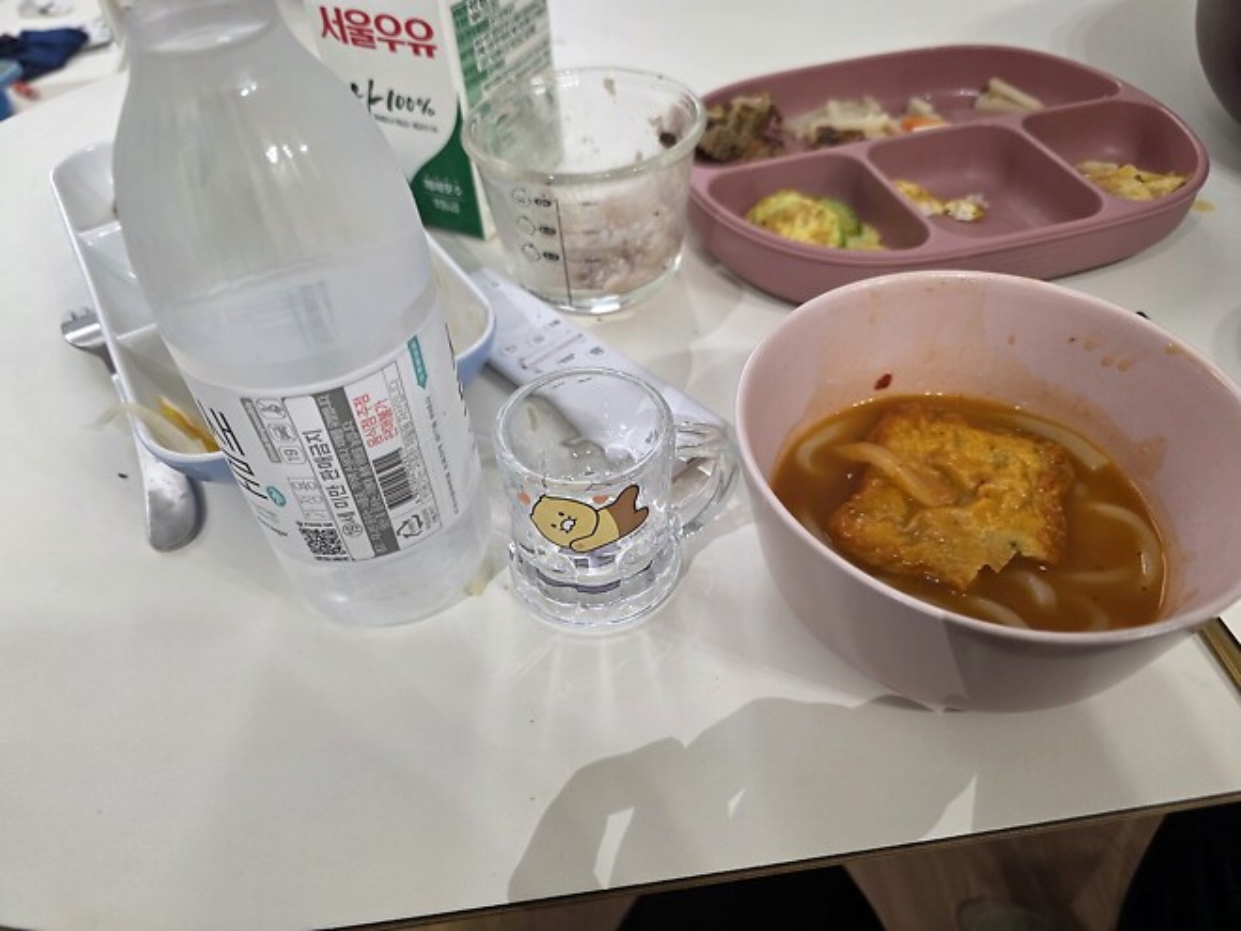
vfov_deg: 58.9
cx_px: 620
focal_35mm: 23
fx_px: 825
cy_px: 466
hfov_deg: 73.9
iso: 250
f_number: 1.7
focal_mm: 6.3
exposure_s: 1/120
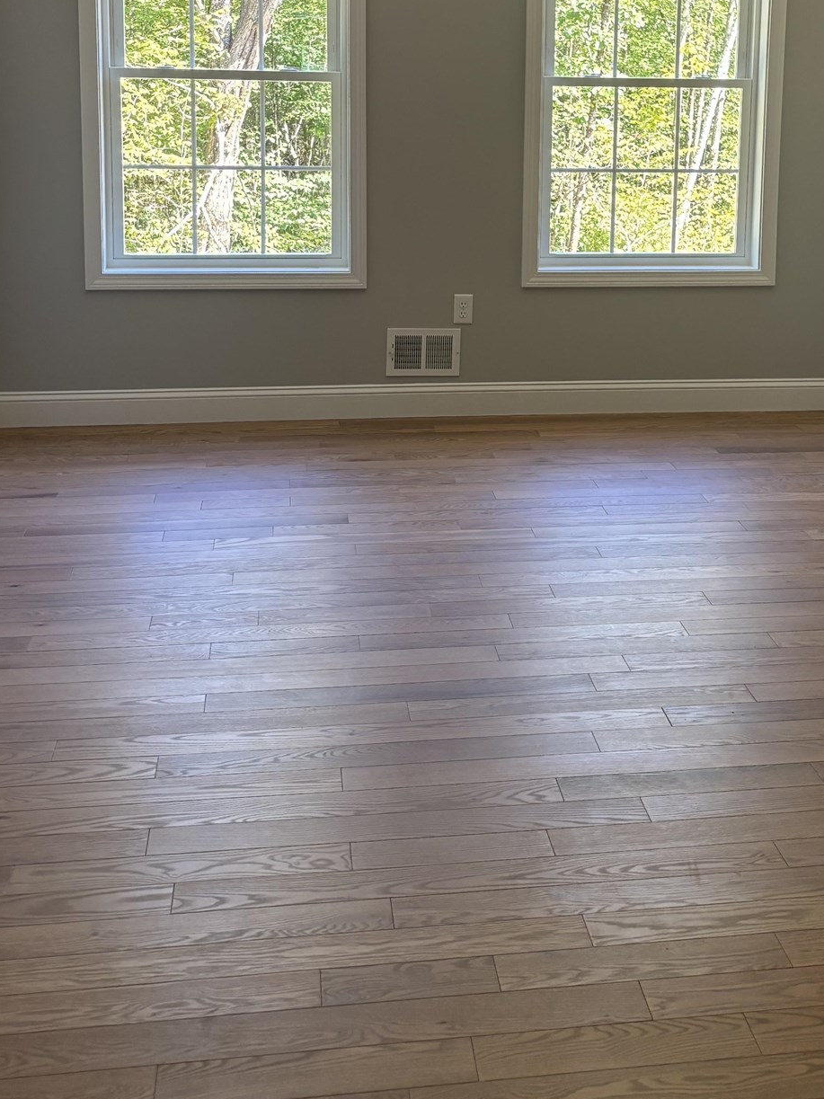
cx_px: 555
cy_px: 279
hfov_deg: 29.4
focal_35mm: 49
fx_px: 1555
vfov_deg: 38.0
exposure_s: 1/121
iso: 100
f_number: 1.6
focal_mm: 5.96
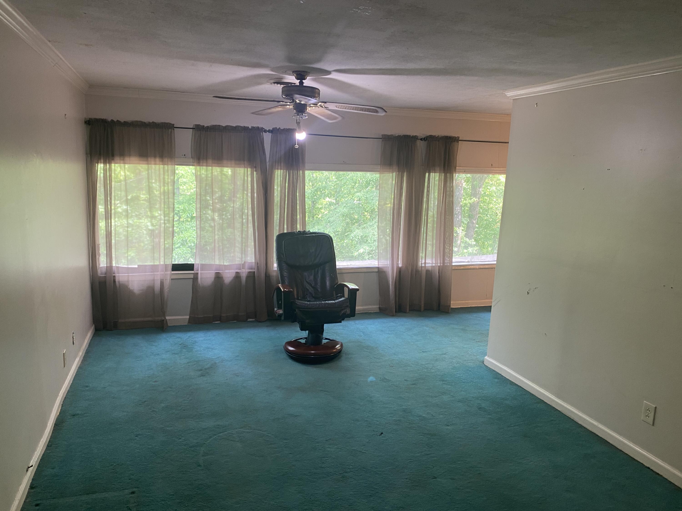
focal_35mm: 26
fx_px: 512
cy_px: 256
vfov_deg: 53.1
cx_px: 341
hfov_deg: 67.3
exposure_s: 1/60
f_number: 1.8
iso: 100
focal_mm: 4.25
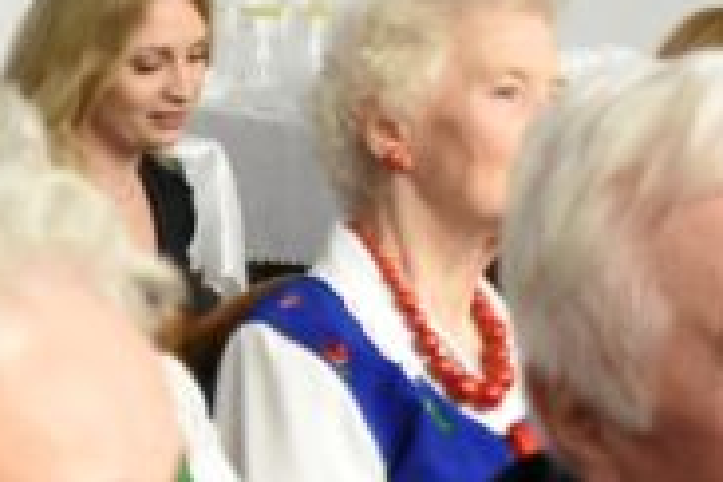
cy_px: 865
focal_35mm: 197
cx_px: 209
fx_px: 3956
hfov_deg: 10.4
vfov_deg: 6.8
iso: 5600
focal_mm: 20
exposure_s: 1/125
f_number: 3.5
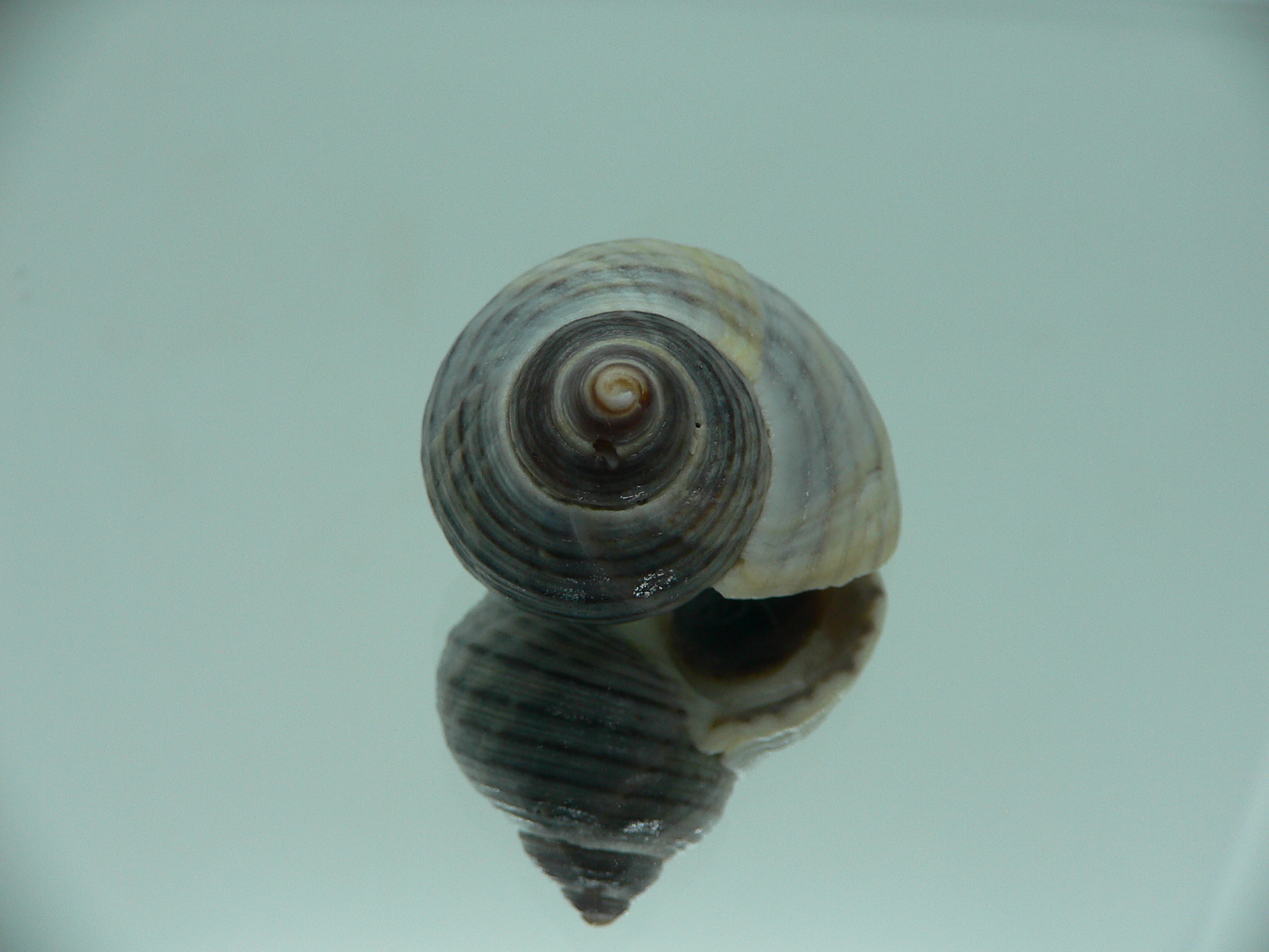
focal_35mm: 35
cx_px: 634
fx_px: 1283
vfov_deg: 40.7
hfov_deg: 52.6
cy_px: 476
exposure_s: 1/60
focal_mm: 4.6
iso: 80
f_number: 2.8
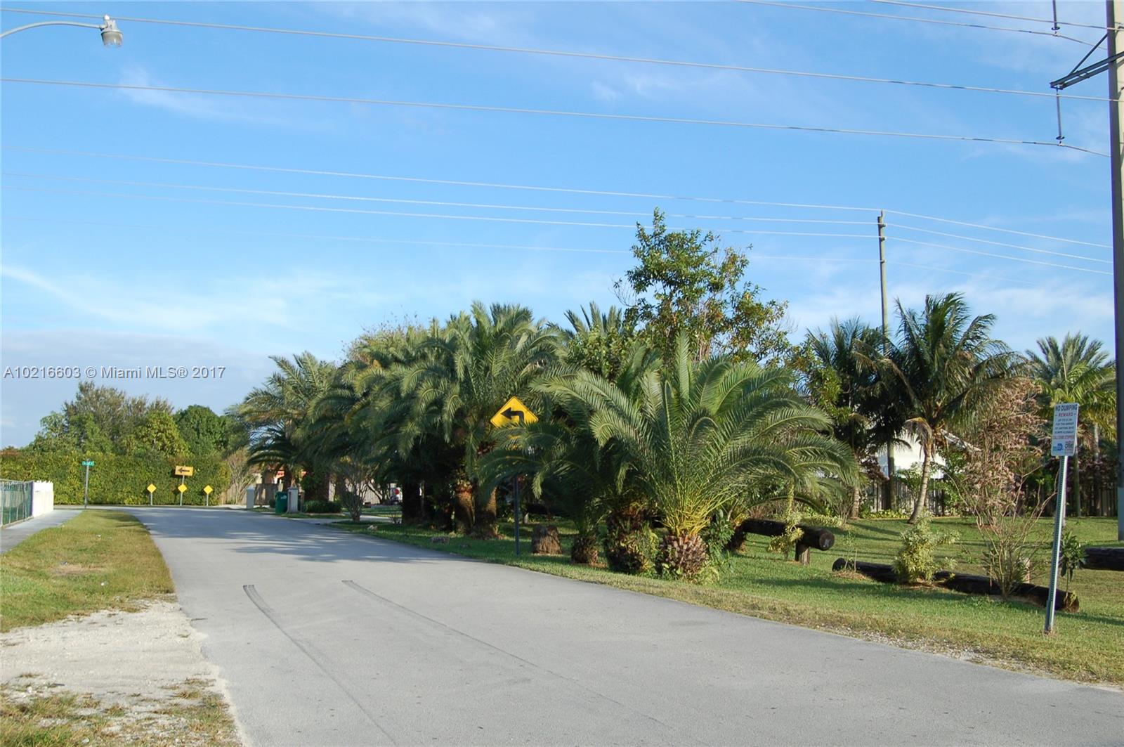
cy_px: 374
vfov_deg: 36.8
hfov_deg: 53.2
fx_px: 1123
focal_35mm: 36
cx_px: 562
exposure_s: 1/250
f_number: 8
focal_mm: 24
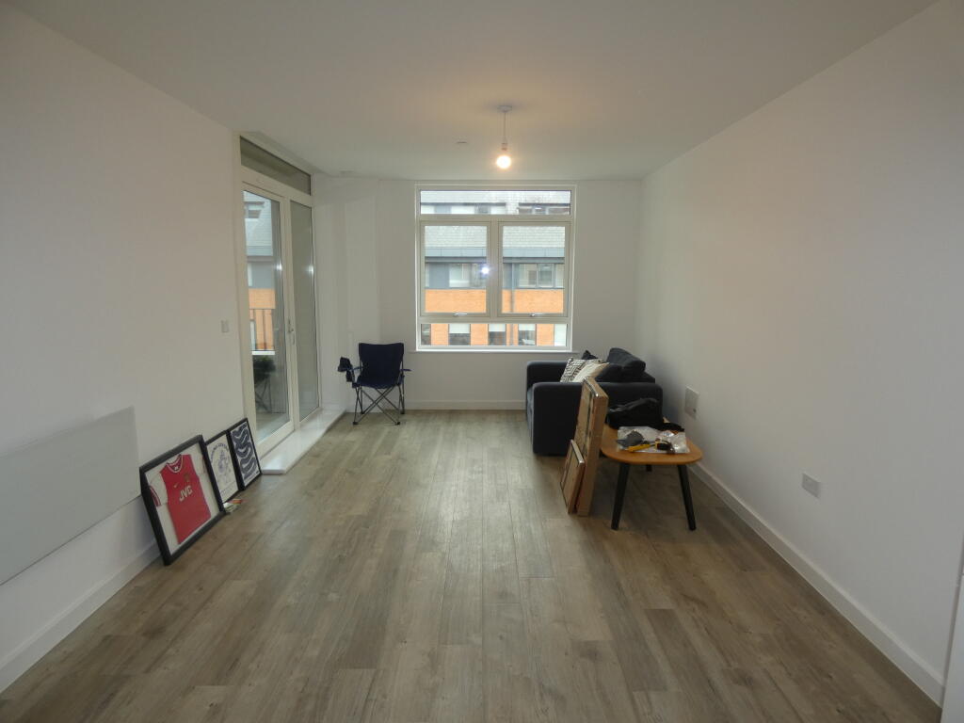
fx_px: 557
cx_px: 482
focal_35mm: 20
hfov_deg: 81.7
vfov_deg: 66.0
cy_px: 362
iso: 125
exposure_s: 1/60
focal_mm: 3.6
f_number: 2.8
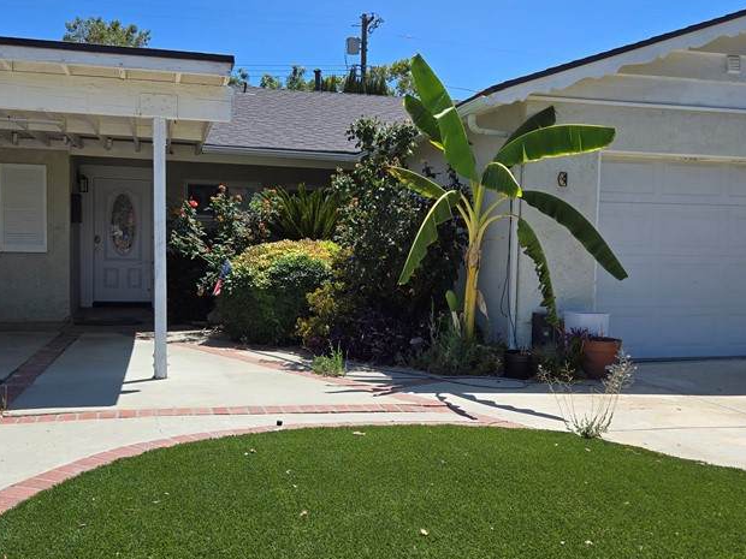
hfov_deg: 49.0
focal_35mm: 38
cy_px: 298
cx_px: 392
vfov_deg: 37.7
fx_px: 819
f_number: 1.8
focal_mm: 5.4
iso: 40
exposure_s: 1/2921
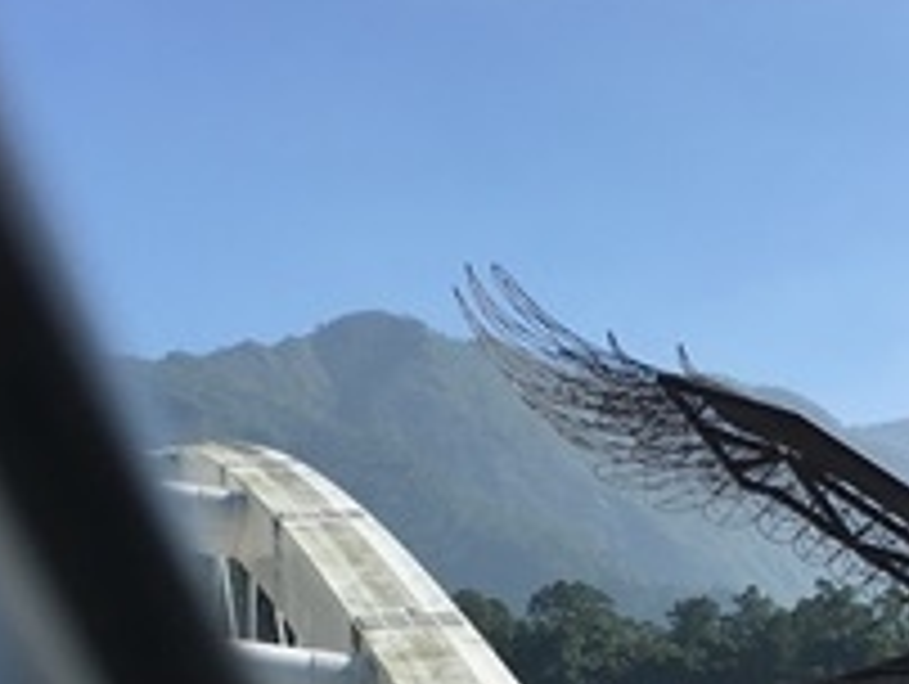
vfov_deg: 16.4
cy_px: 837
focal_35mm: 86
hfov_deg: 22.7
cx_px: 540
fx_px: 2261
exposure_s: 1/2198
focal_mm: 4.15
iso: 25
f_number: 2.2
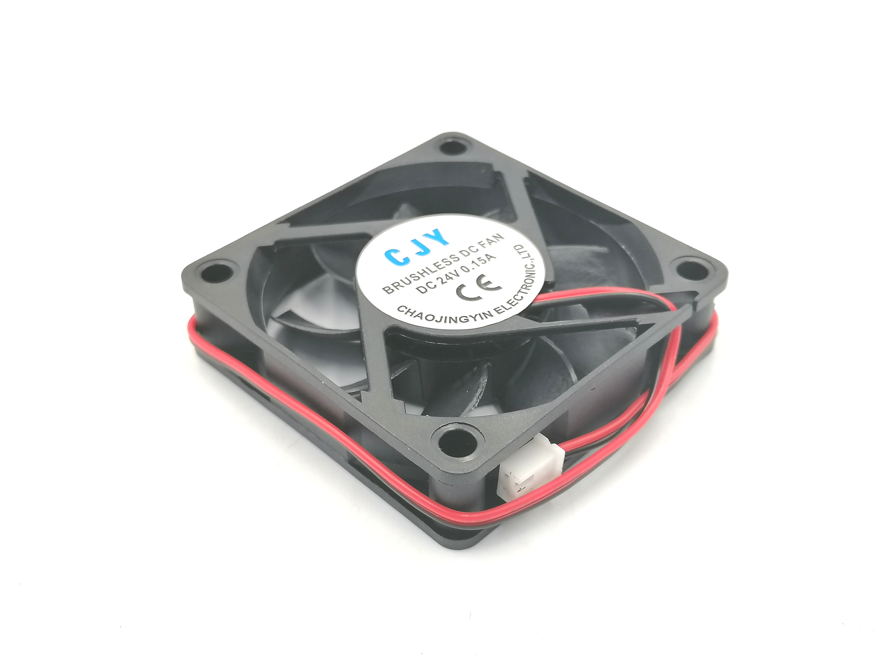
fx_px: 1106
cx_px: 445
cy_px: 334
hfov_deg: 43.9
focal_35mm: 43
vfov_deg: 33.6
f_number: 1.8
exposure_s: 1/50
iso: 64
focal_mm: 5.3
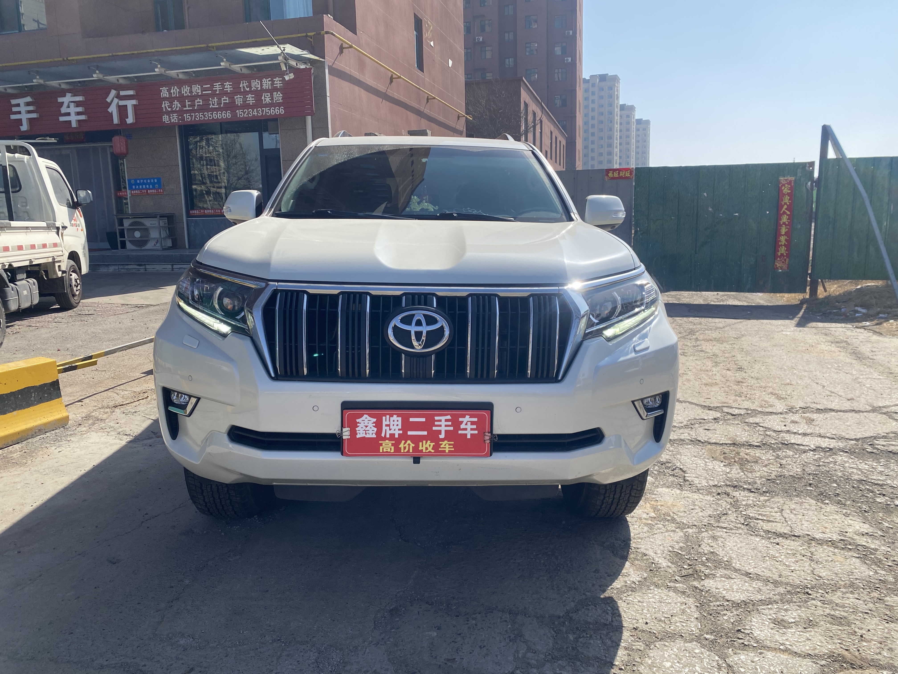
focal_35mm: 26
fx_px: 674
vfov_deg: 53.1
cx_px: 449
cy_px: 337
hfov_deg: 67.3
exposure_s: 1/2688
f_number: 1.8
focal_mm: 4.25
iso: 32
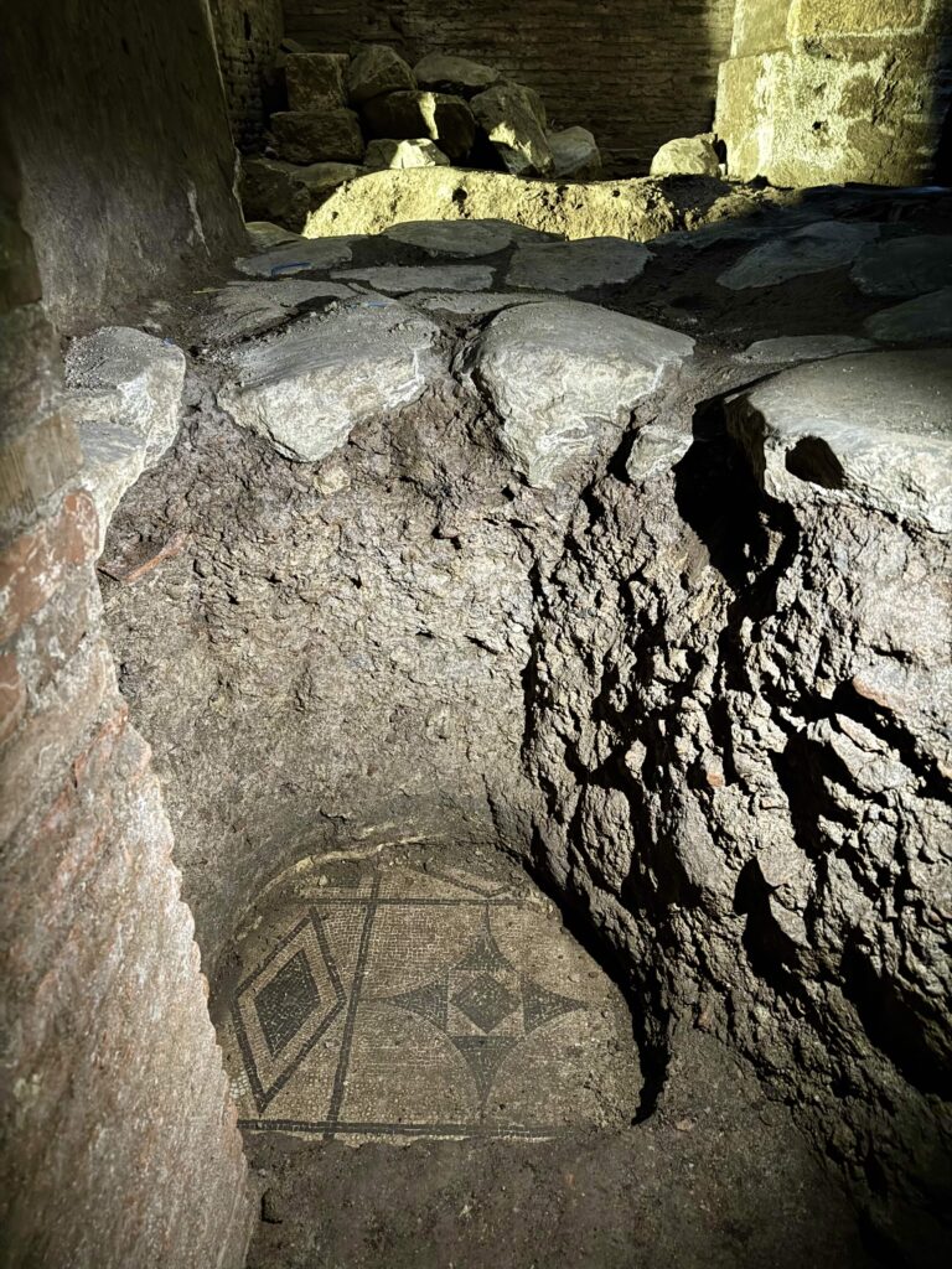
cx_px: 476
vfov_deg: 71.6
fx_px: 880
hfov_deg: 56.8
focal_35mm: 24
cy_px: 634
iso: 1000
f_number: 1.78
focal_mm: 6.76
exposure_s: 1/10
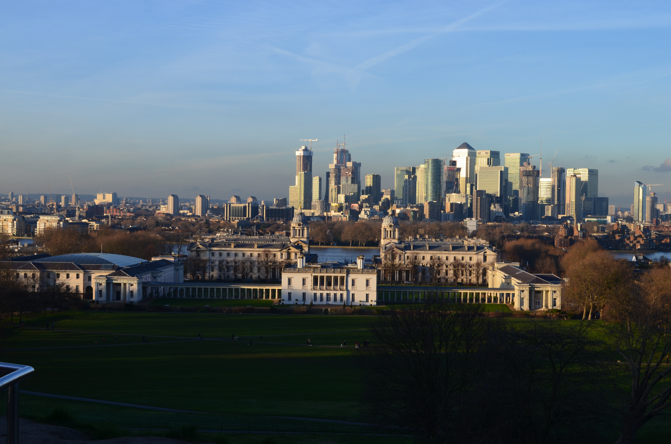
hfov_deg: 35.1
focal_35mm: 57
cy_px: 222
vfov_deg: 23.7
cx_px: 336
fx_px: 1060
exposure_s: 1/125
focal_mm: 38
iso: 180
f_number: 11
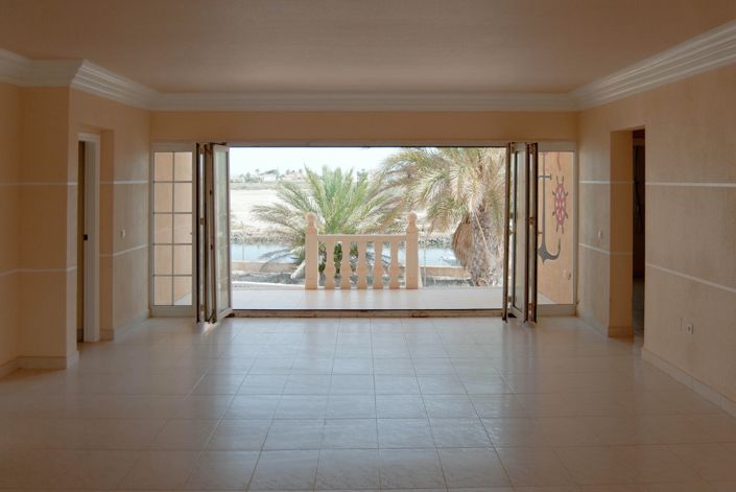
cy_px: 246
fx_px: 675
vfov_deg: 40.0
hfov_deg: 57.2
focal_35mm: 33
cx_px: 368
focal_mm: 22
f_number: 4
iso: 100
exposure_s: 1/320
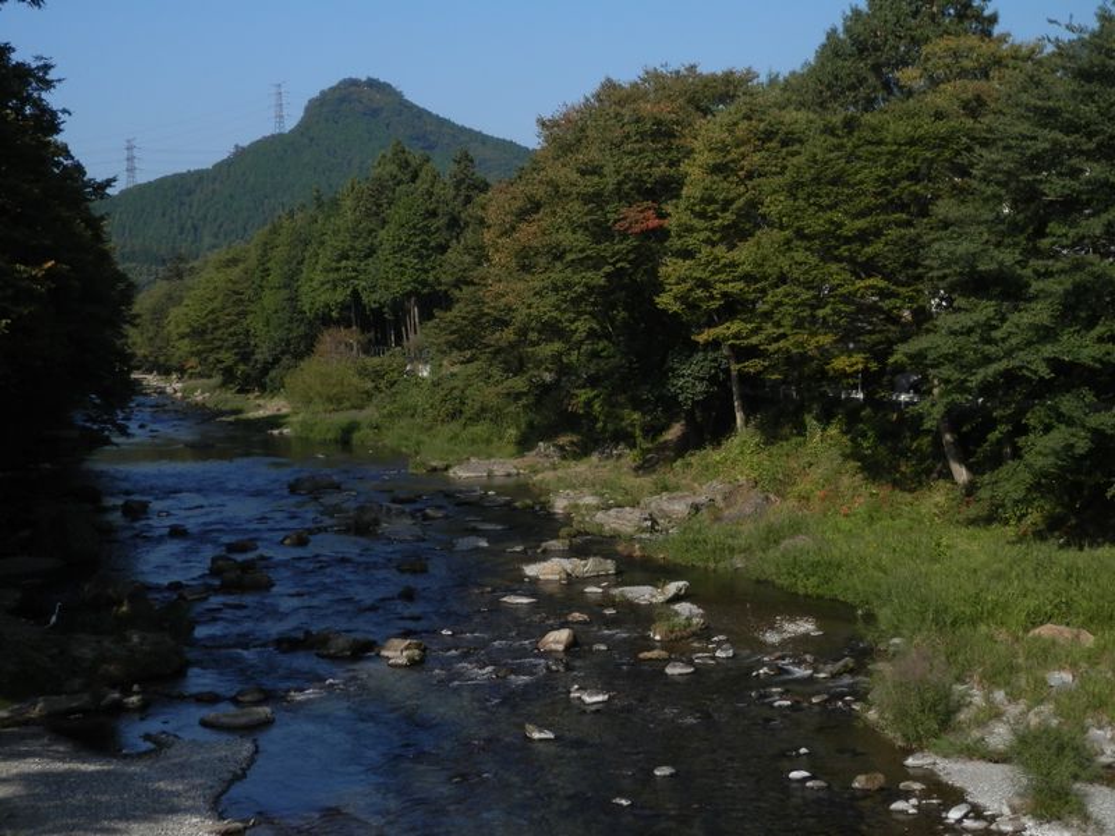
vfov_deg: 29.7
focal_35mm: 49
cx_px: 558
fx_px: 1578
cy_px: 418
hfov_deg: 38.9
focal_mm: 8.9
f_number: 4
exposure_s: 1/800
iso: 80
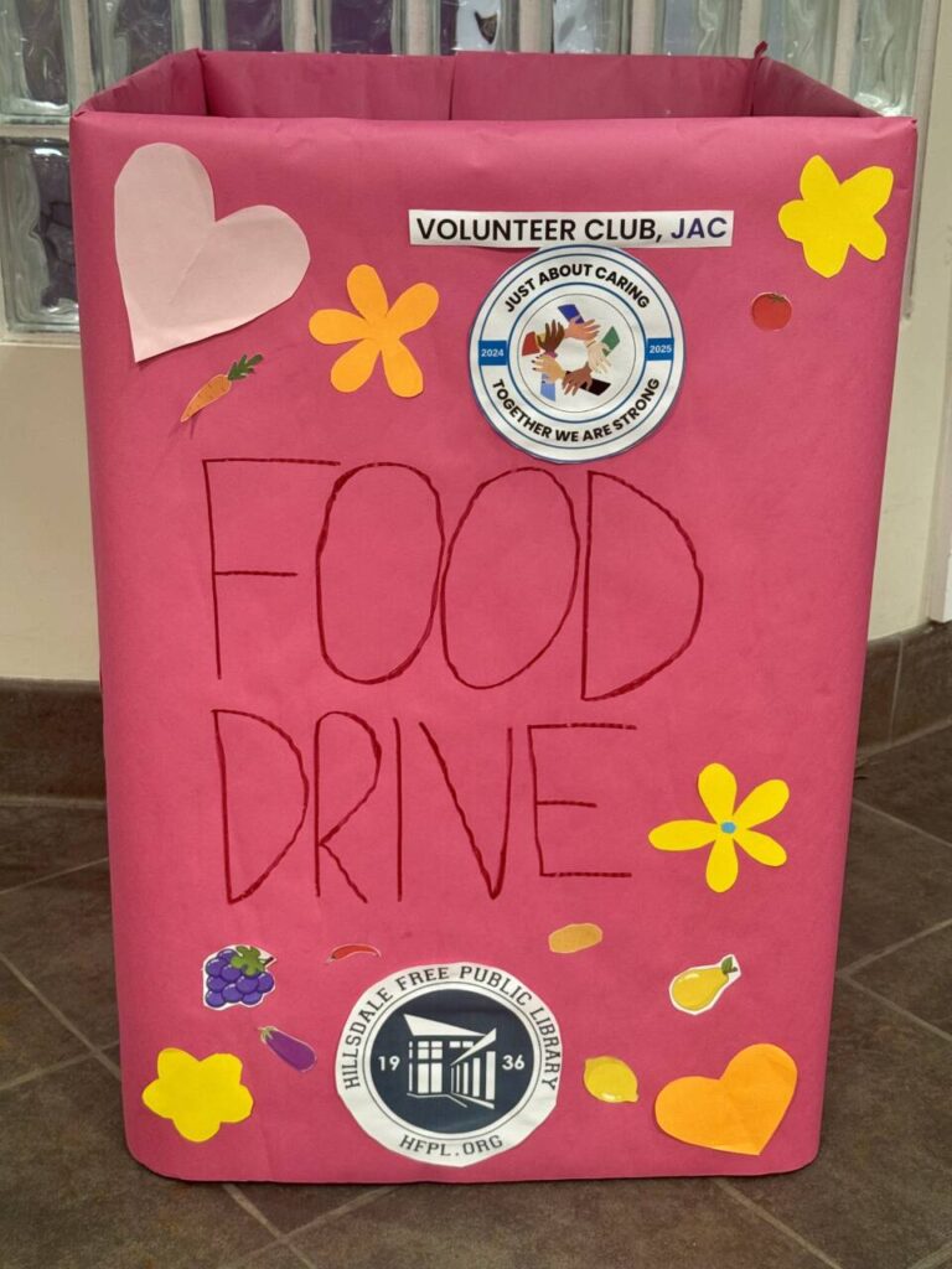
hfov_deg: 30.3
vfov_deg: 39.7
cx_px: 476
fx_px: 1760
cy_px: 634
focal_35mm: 48
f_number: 1.78
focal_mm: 6.76
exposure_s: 1/60
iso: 100
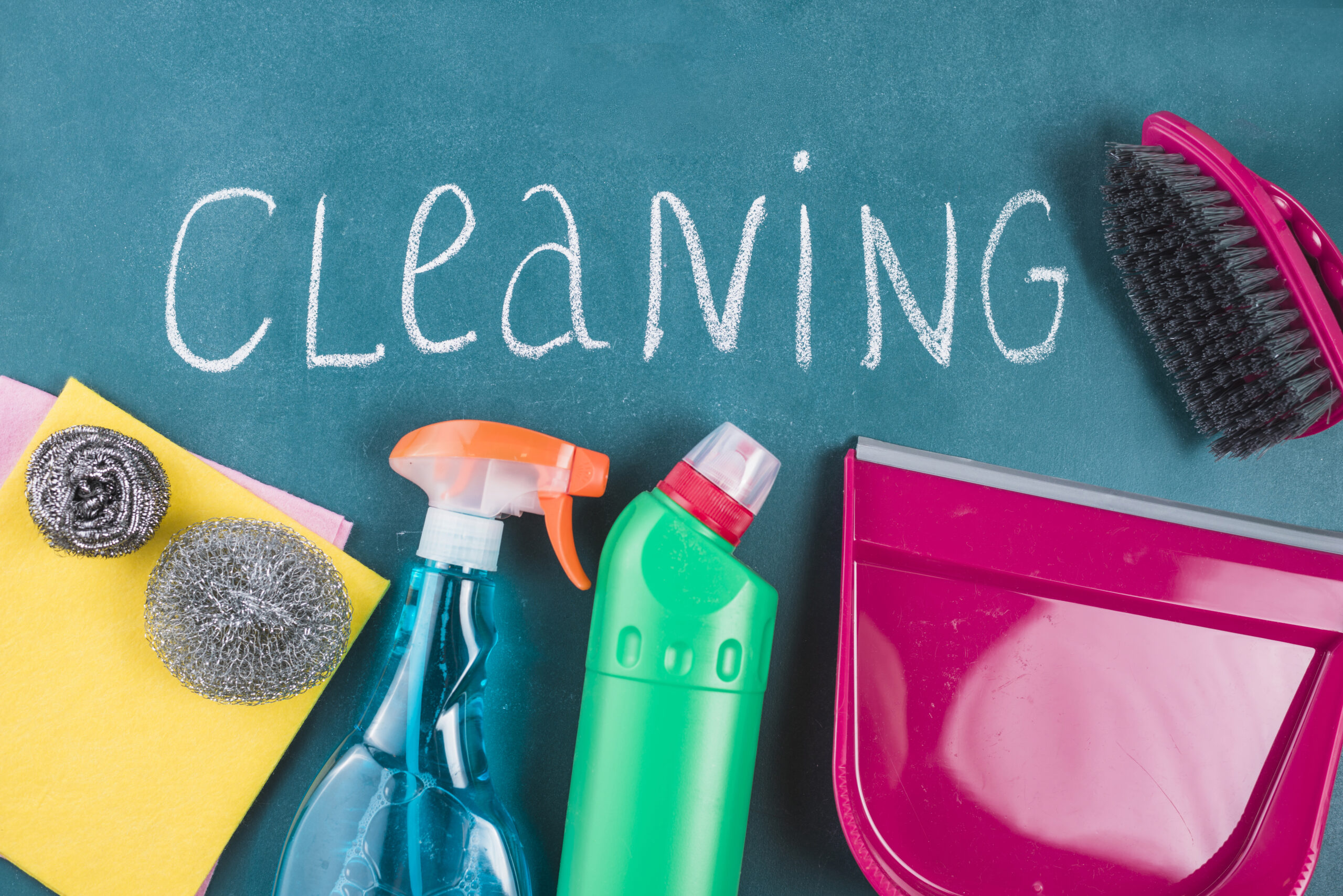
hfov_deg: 39.6
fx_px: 1866
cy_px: 448
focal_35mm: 50
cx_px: 672
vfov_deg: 27.0
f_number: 5
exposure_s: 1/160
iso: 250
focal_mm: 50
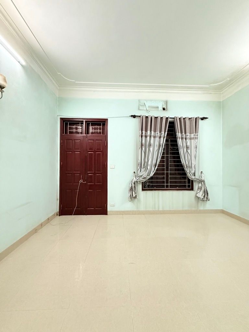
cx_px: 124
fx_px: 134
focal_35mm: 14
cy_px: 166
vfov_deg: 102.1
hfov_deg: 85.7
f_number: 2.2
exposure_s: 1/60
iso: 800
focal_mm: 2.22
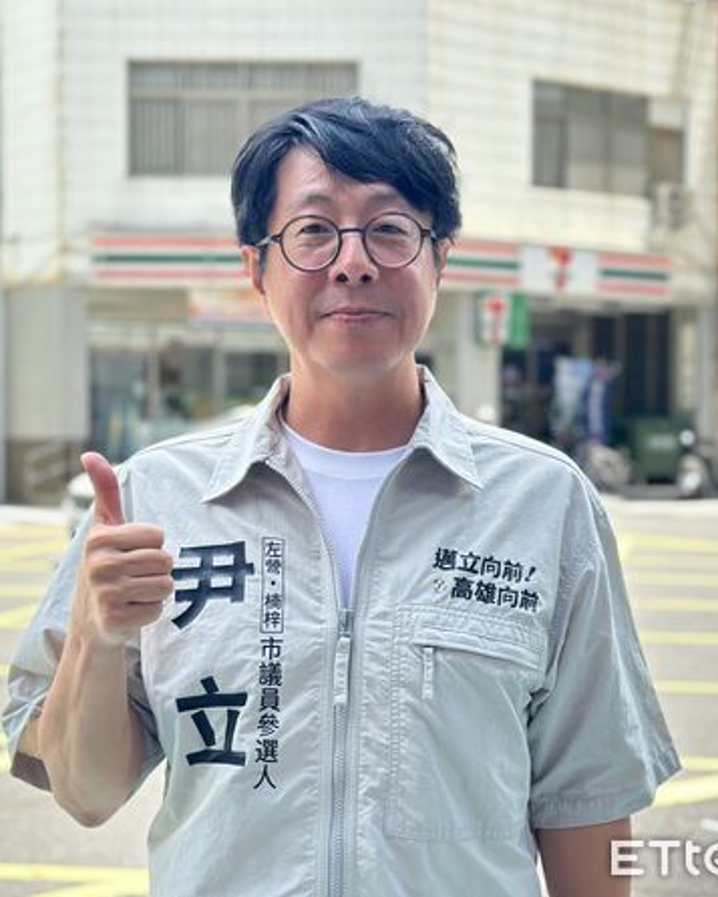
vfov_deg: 30.0
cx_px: 374
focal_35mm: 63
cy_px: 446
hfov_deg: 24.2
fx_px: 1673
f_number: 1.78
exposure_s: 1/990
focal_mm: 6.86
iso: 80
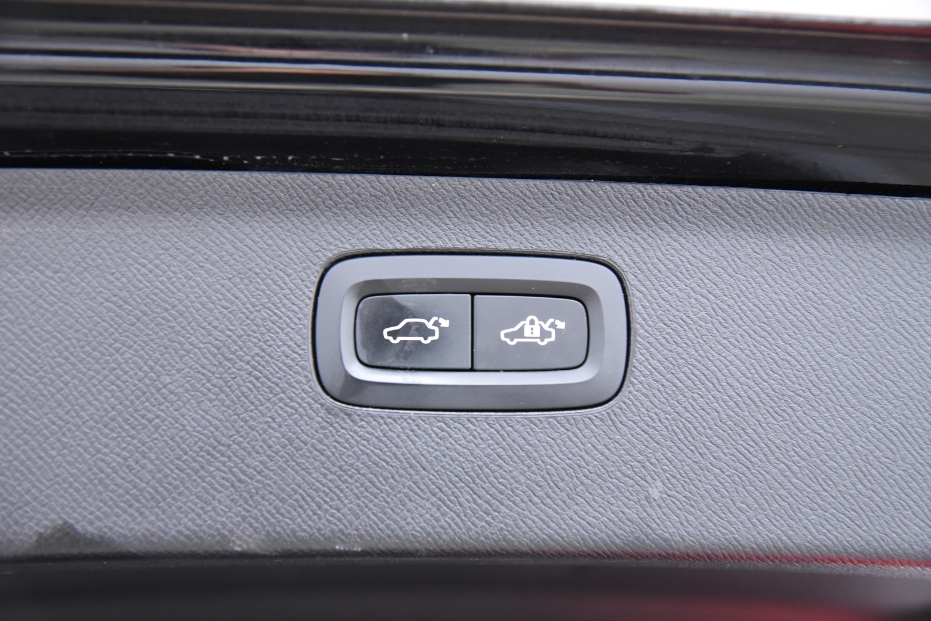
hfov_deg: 39.6
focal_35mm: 50
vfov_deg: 27.0
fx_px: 1293
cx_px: 466
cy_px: 310
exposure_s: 1/50
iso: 4000
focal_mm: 50
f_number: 4
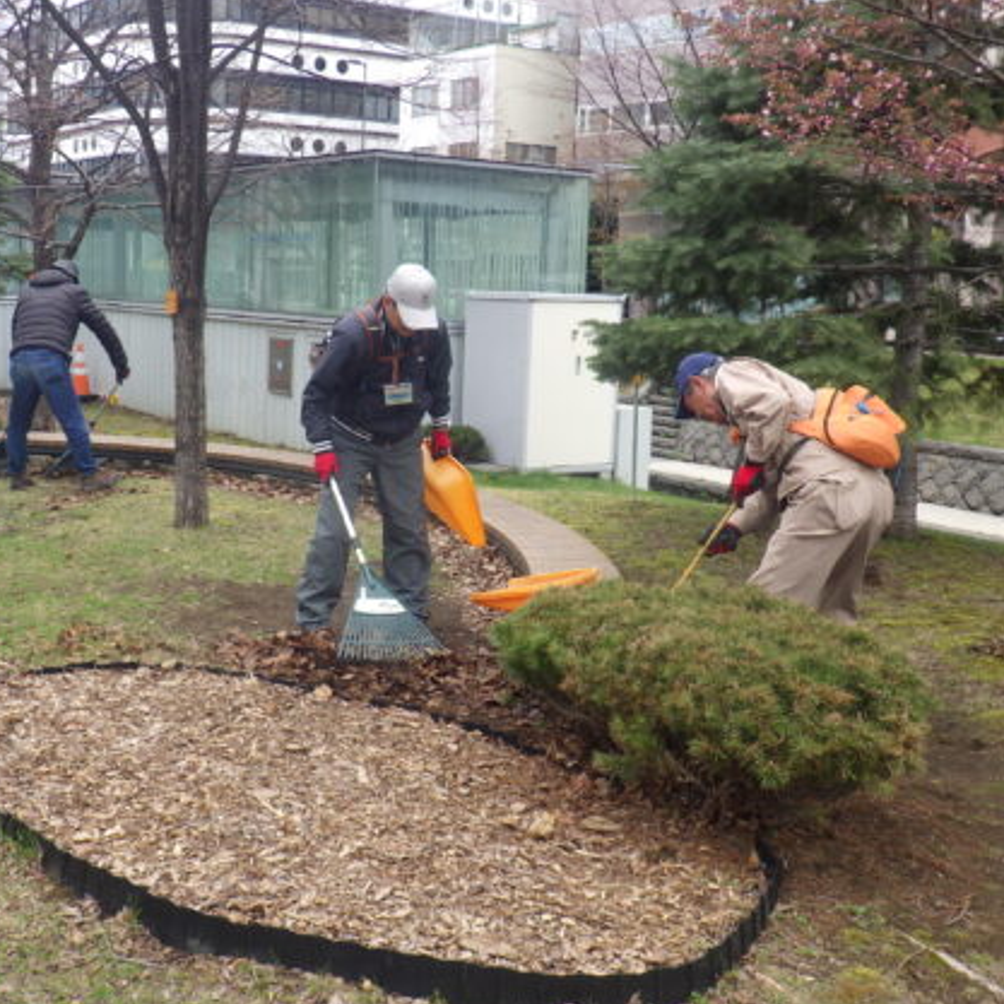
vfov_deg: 40.9
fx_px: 1345
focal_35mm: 41
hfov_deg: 40.7
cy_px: 504
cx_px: 384
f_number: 4.6
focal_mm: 6.1
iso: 125
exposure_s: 1/200
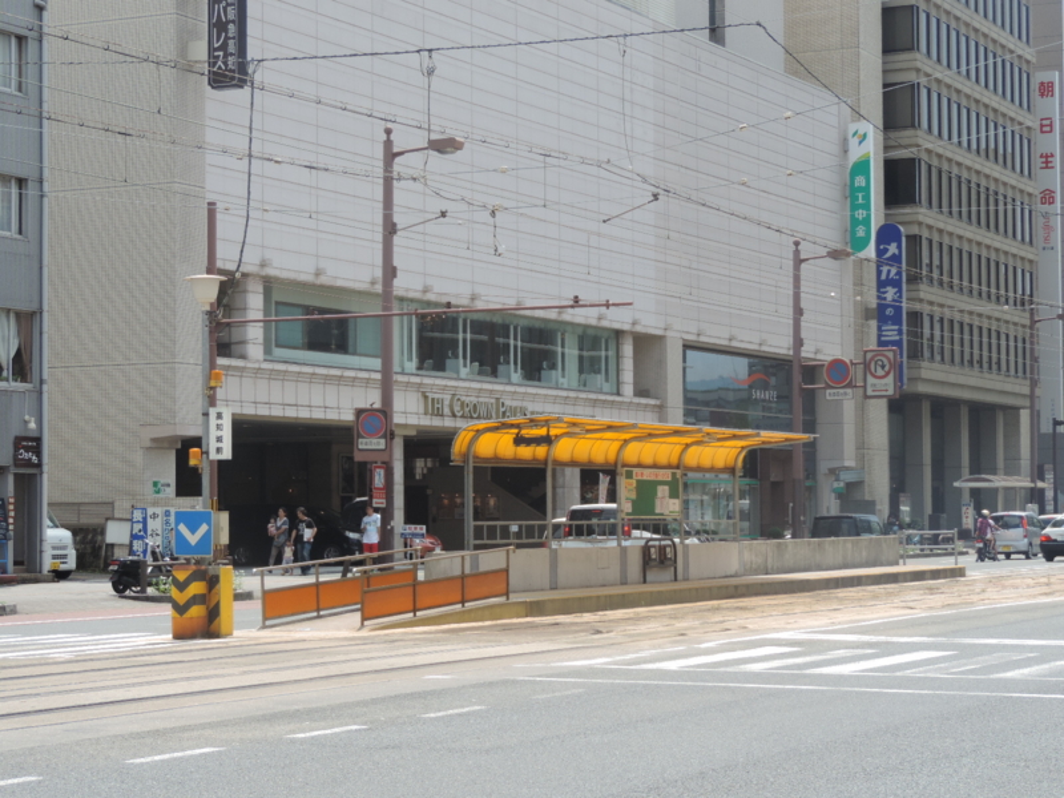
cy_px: 399
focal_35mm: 85
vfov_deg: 17.4
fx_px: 2613
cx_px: 532
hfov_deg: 23.0
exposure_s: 1/400
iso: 80
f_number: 4
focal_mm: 15.1
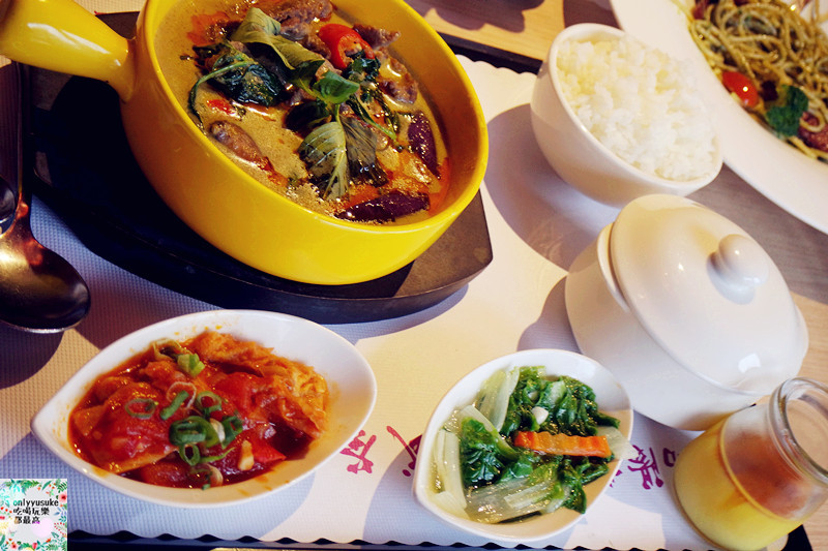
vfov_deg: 26.5
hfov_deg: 38.9
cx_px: 414
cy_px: 276
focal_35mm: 51
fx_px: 1173
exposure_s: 1/20
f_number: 5
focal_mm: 19
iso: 400
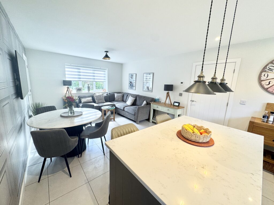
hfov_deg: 102.1
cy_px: 102
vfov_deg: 85.7
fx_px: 111
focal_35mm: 14
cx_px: 137
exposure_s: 1/100
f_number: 2.2
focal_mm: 2.22
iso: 100
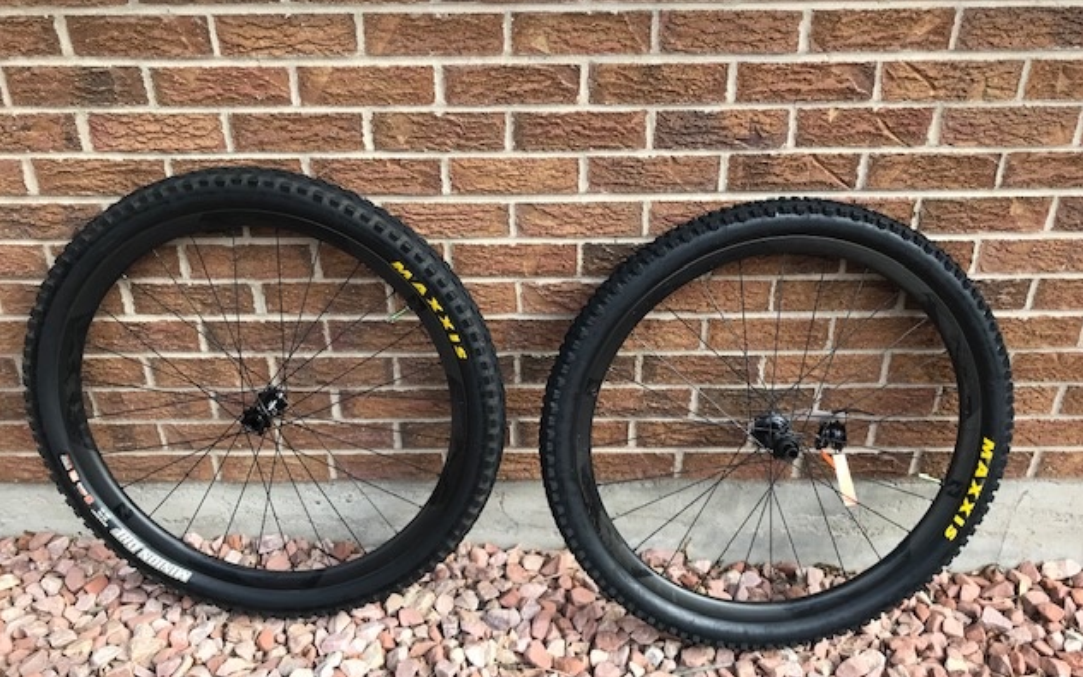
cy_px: 337
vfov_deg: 41.9
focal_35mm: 30
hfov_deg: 62.9
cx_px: 546
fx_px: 886
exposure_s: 1/264
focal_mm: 3.99
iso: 20
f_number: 1.8
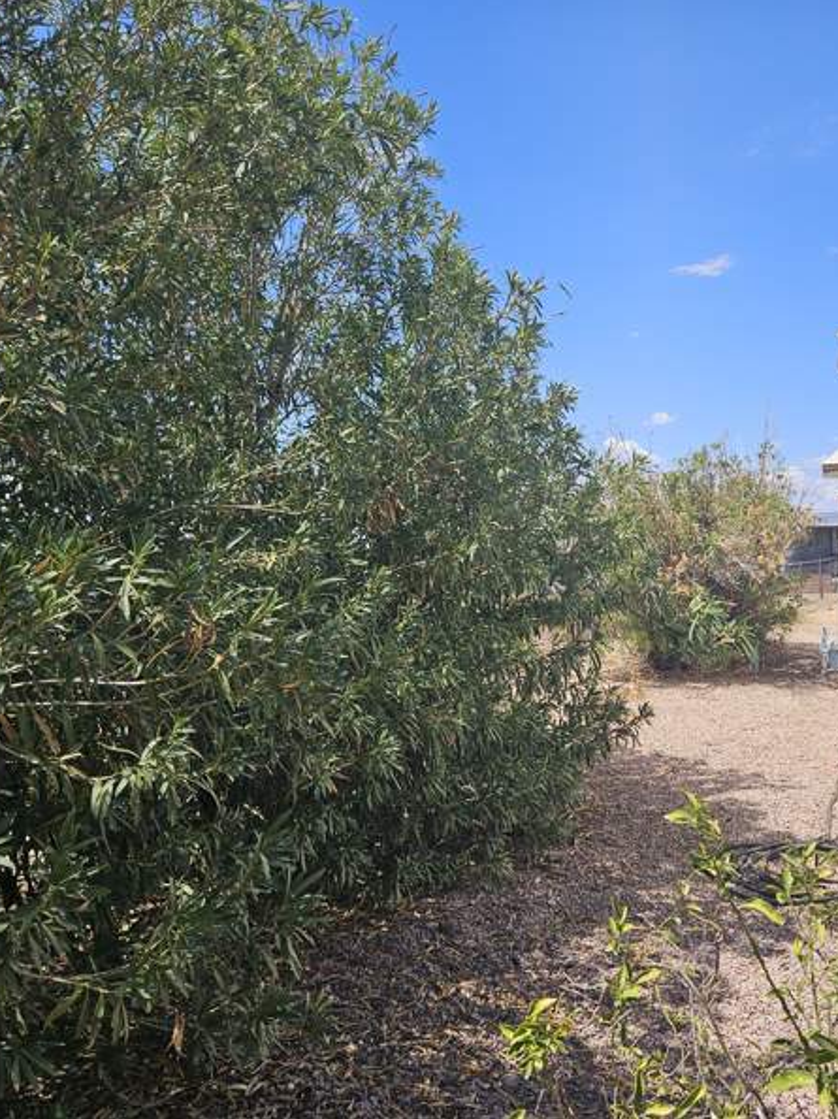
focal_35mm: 31
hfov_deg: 44.8
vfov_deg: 58.4
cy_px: 556
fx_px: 1001
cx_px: 548
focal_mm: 5.4
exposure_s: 1/1628
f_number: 1.8
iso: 25
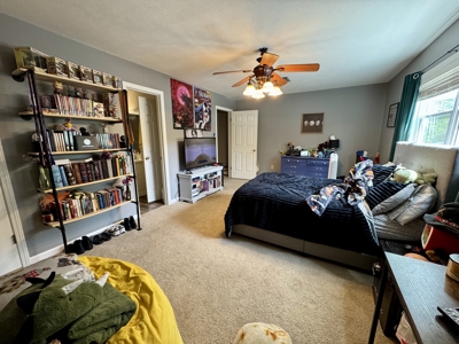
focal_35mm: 14
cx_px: 230
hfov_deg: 102.1
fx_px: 186
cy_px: 172
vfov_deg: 85.7
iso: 250
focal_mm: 2.22
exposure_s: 1/60
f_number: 2.2
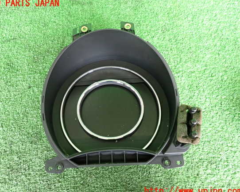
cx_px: 112
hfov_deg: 64.0
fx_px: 192
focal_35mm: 27
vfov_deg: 53.2
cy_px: 97
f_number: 2
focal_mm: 4.5
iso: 500
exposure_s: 1/30
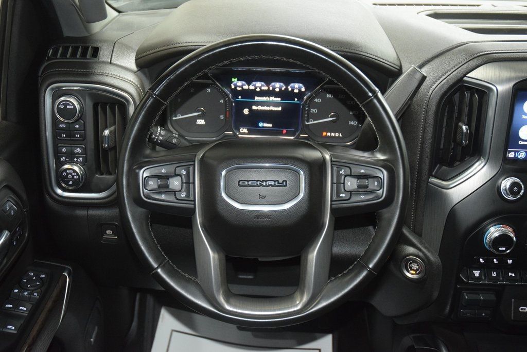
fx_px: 637
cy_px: 176
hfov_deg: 45.0
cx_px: 264
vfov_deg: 30.9
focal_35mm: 44
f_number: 3.8
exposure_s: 1/25
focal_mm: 29
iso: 2800
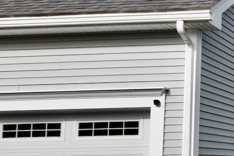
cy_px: 95
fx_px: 507
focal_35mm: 78
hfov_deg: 20.6
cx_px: 385
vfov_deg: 17.5
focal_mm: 13
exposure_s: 1/400
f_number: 10
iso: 200
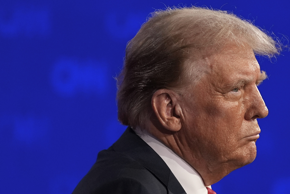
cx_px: 145
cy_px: 97
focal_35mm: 450
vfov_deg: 3.1
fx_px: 3625
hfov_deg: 4.6
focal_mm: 300
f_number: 2.8
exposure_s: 1/320
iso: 2000
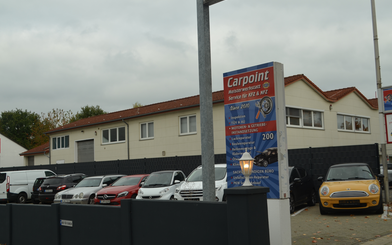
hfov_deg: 49.3
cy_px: 128
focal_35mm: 40
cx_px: 197
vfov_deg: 32.0
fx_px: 427
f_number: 7.1
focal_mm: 26
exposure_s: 1/200
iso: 200
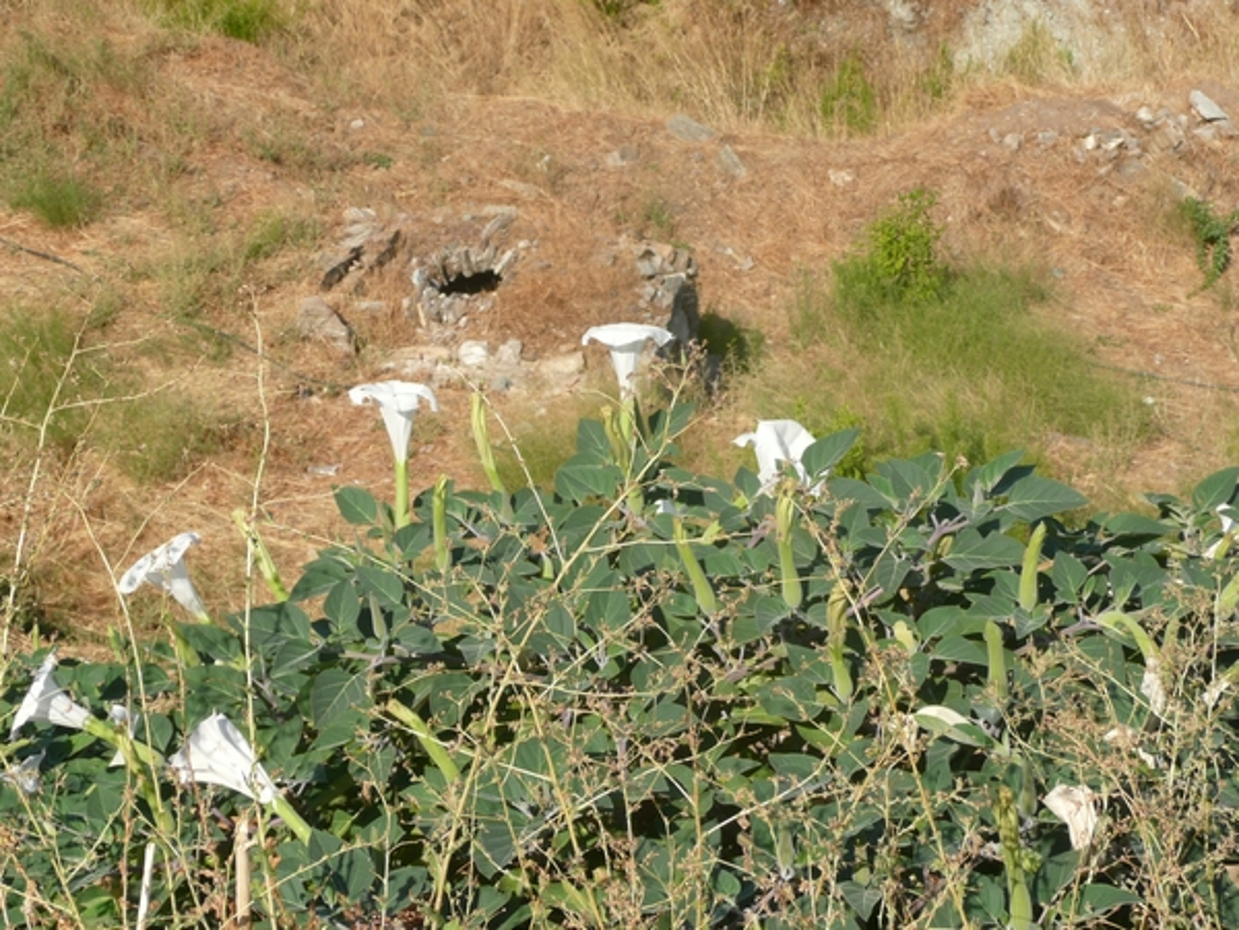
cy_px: 465
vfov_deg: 18.4
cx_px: 620
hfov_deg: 24.4
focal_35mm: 80
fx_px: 2863
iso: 100
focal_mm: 11
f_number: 4.5
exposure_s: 1/500
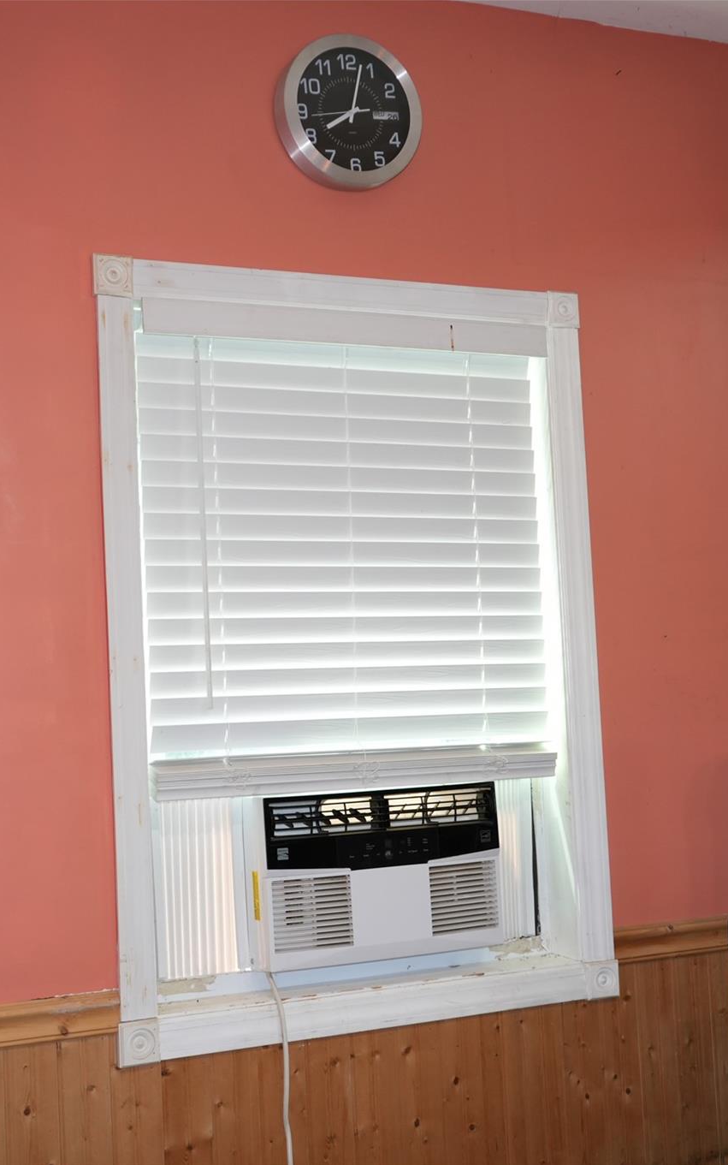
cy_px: 583
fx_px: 1460
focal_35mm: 46
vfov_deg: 43.5
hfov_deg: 28.0
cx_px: 298
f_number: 4
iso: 1250
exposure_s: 1/160
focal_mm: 30
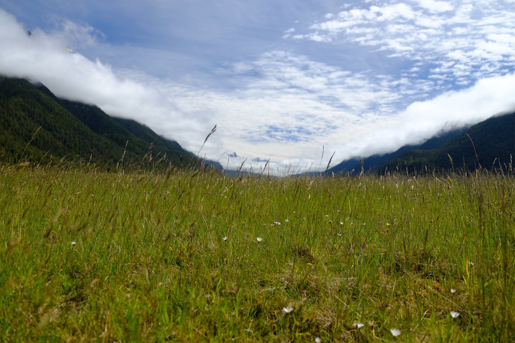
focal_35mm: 27
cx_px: 258
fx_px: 386
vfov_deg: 47.9
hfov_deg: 67.4
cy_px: 172
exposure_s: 1/2200
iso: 200
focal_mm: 18
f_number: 2.8
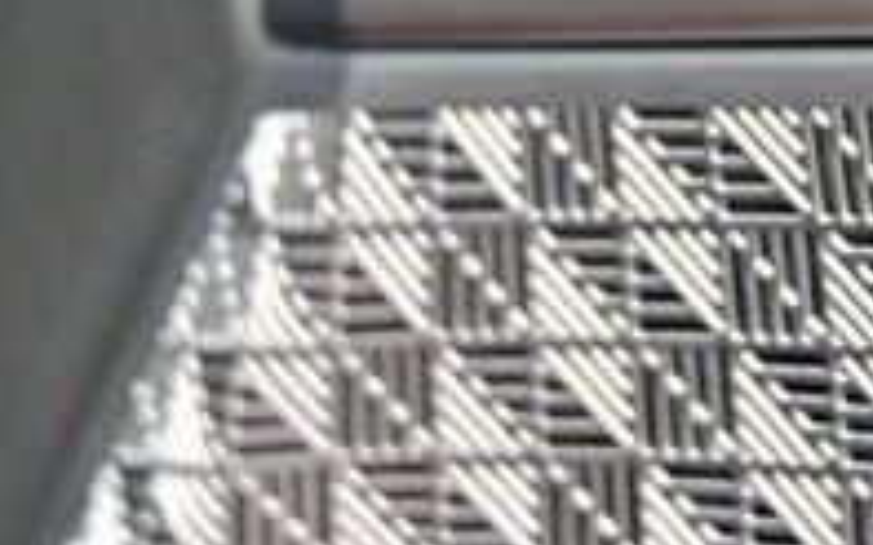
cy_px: -598
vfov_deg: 6.5
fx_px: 4667
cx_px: 1298
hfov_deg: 10.3
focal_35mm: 196
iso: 160
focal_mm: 30.5
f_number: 4.8
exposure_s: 1/50
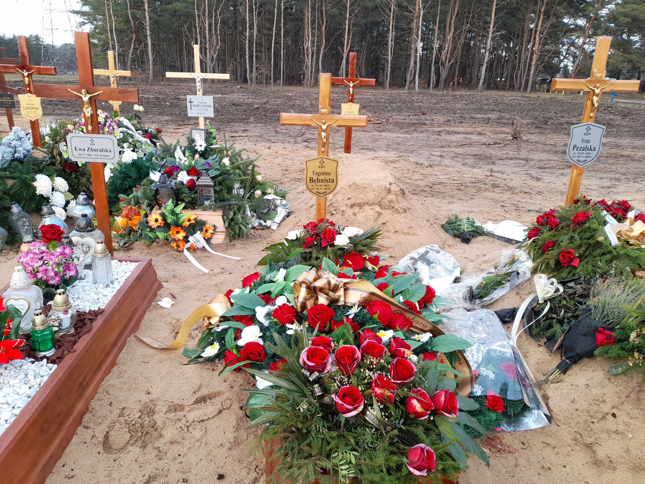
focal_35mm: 25
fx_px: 466
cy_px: 242
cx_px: 322
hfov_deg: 69.4
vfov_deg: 54.9
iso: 20
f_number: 2
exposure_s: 1/100
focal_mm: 4.6
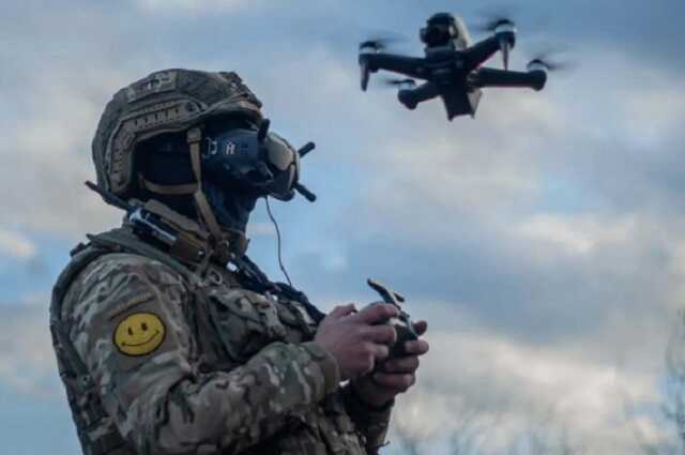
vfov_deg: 18.1
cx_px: 342
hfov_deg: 27.0
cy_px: 228
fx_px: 1425
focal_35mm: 75
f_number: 13
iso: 200
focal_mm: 50
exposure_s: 1/250
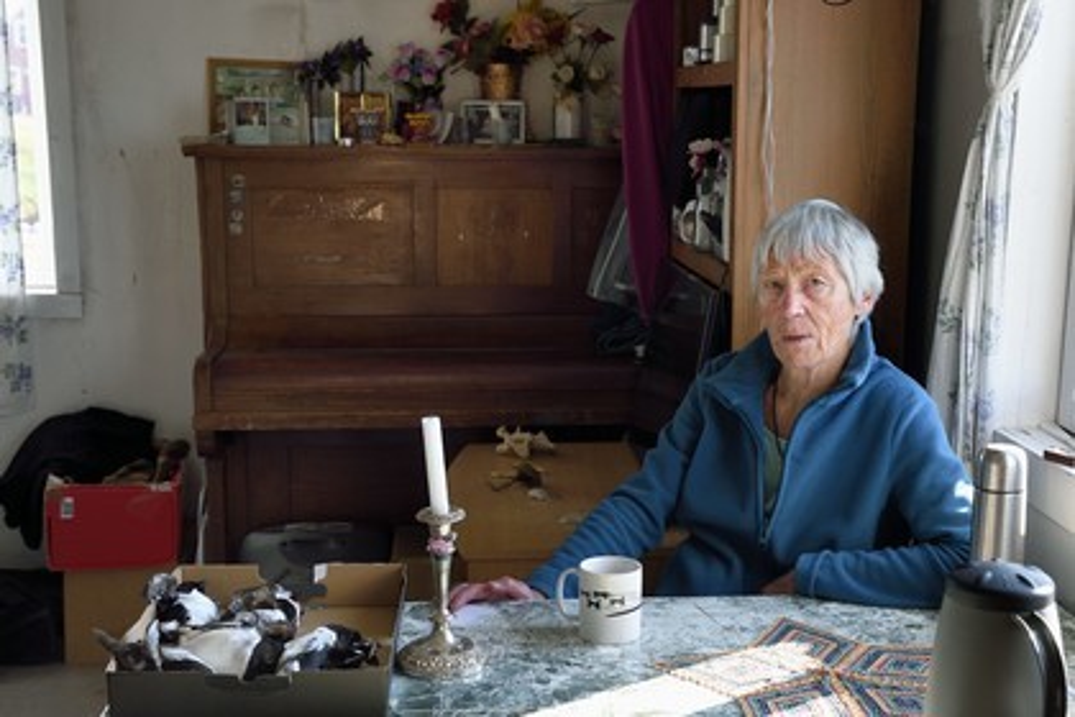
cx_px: 538
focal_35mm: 46
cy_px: 358
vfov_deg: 29.2
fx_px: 1374
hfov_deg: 42.7
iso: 800
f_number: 8
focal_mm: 46
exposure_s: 1/125
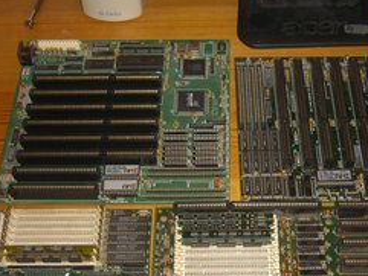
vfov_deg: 23.0
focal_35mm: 63
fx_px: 670
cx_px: 223
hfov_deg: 30.6
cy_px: 220
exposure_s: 1/60
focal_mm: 7.9
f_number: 2.8
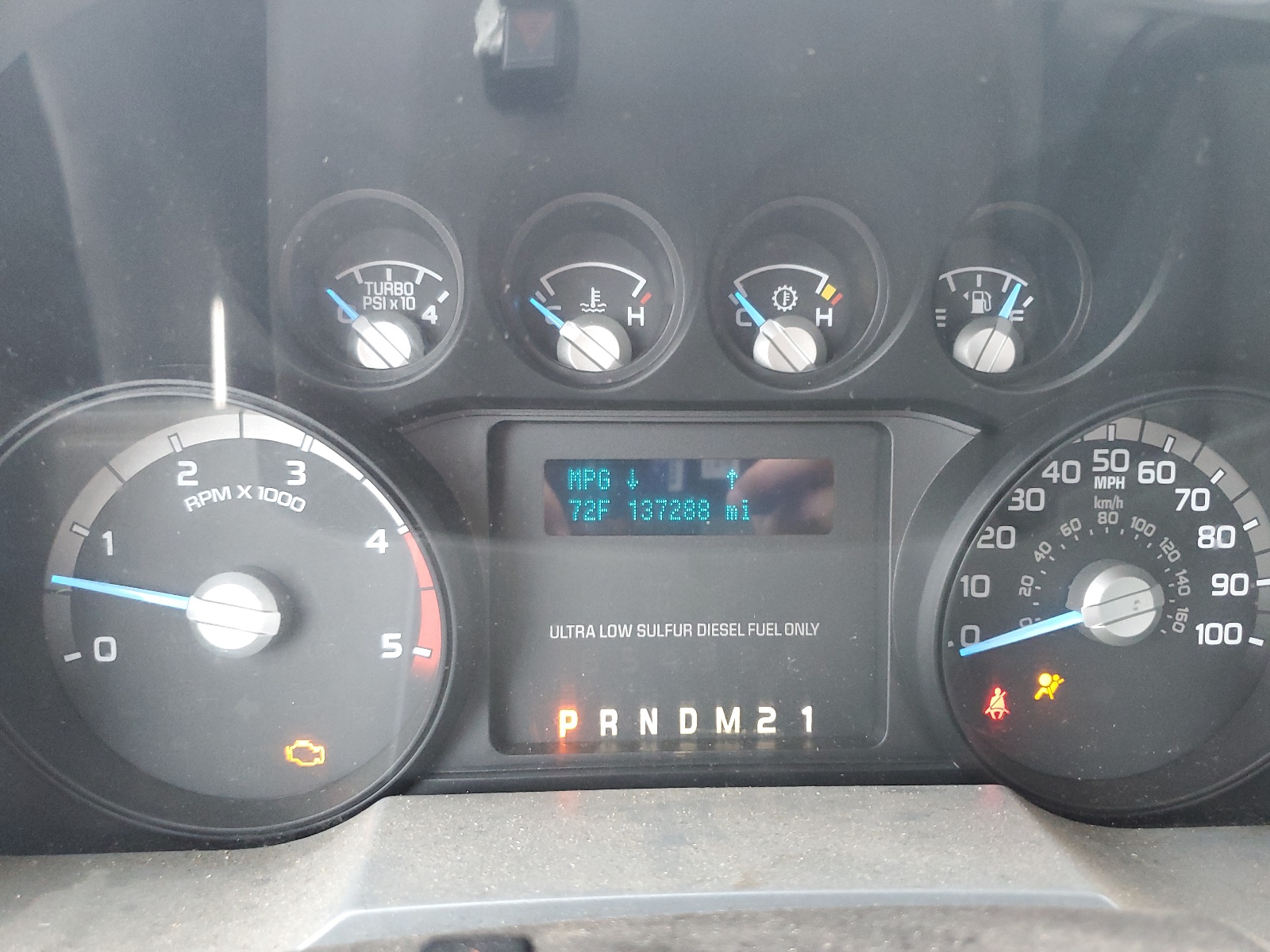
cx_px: 635
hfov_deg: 67.3
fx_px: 954
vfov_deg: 53.1
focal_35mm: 26
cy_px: 476
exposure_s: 1/40
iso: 289
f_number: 1.5
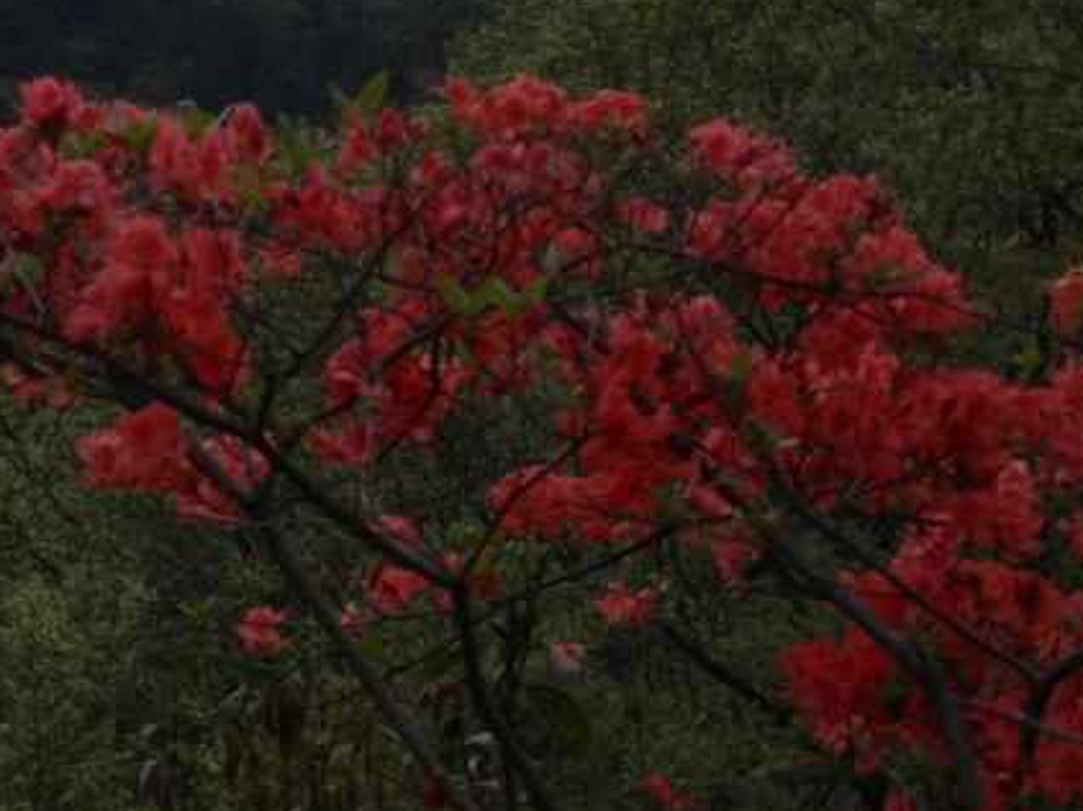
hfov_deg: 11.8
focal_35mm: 167
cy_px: 56
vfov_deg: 8.8
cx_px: 259
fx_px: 5222
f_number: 4.8
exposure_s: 1/800
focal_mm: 15.8
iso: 80
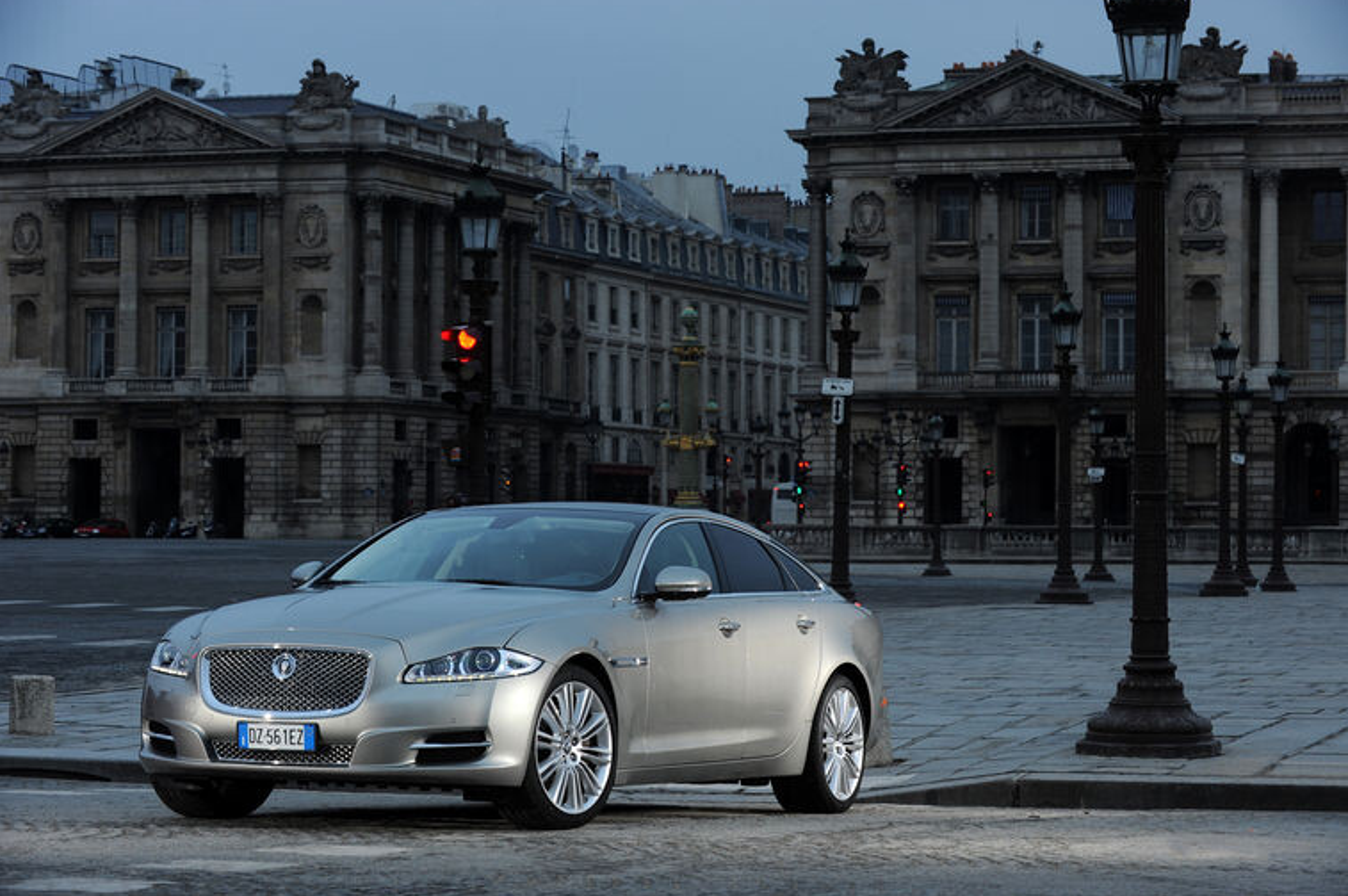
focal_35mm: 104
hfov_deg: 19.7
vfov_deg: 13.1
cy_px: 448
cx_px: 673
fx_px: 3890
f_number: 8
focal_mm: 102
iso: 200
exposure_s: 1/15
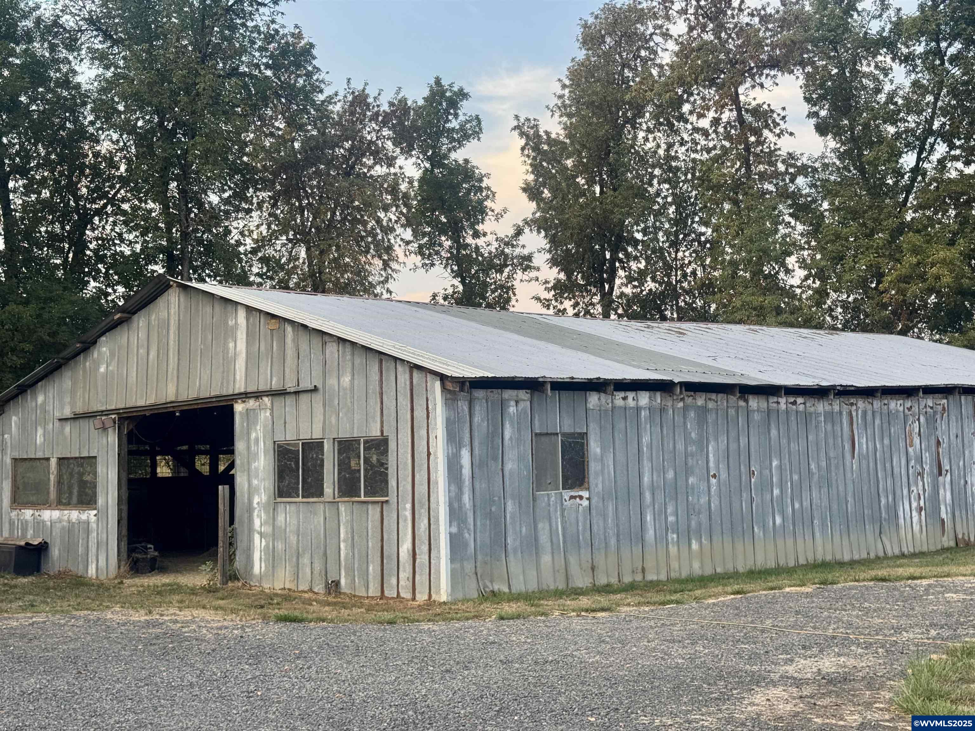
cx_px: 488
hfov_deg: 39.7
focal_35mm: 48
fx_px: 1352
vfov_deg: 30.3
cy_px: 366
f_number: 1.78
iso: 64
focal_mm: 6.76
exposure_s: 1/522
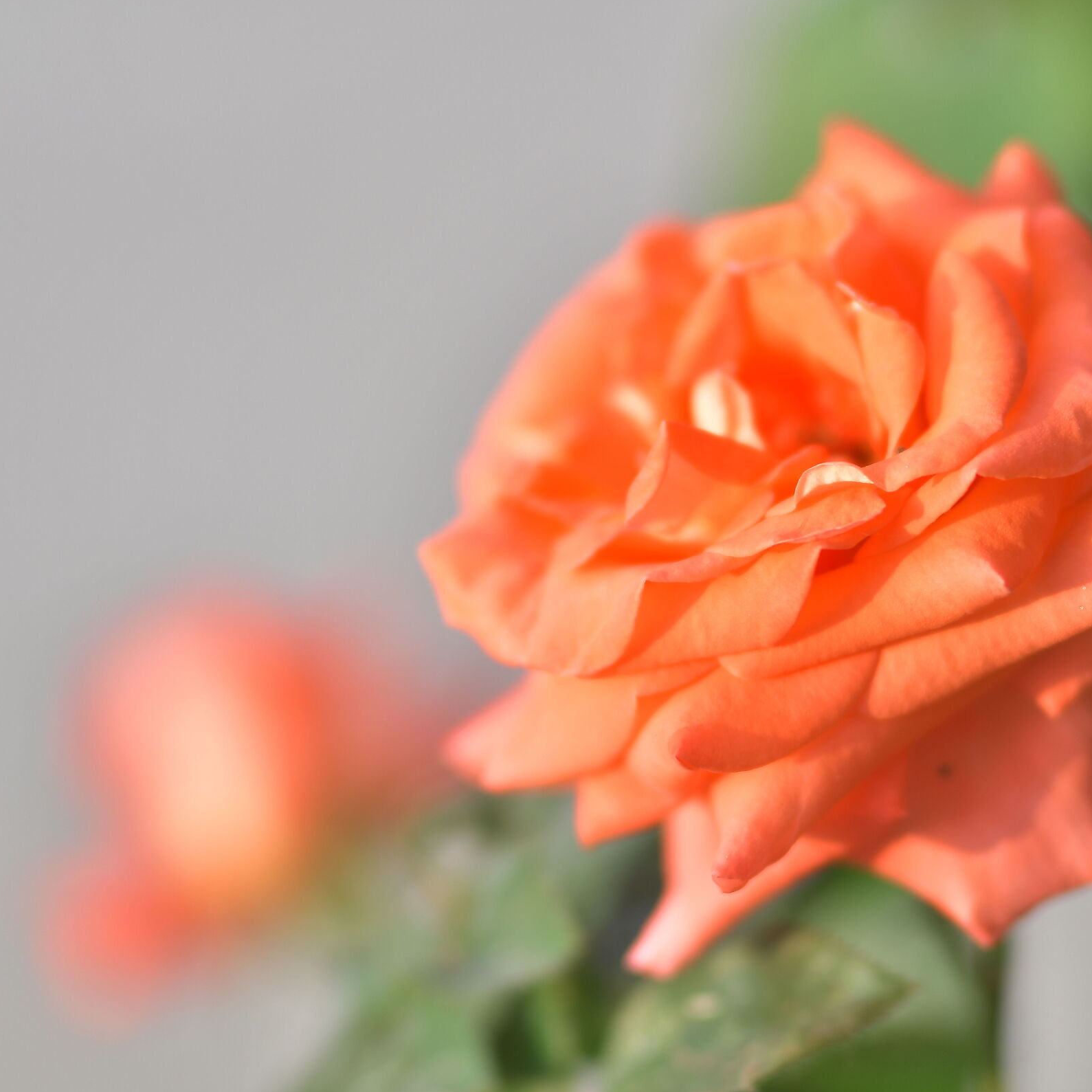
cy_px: 545
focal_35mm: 163
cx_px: 690
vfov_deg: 10.7
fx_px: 5818
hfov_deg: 10.7
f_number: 1.4
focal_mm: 85
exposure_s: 1/1250
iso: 125
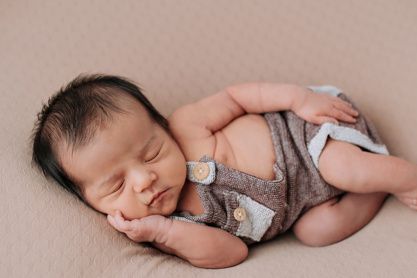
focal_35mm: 65
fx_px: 753
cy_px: 155
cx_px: 223
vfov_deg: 20.9
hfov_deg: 30.9
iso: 100
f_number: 2.8
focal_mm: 50
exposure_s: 1/100
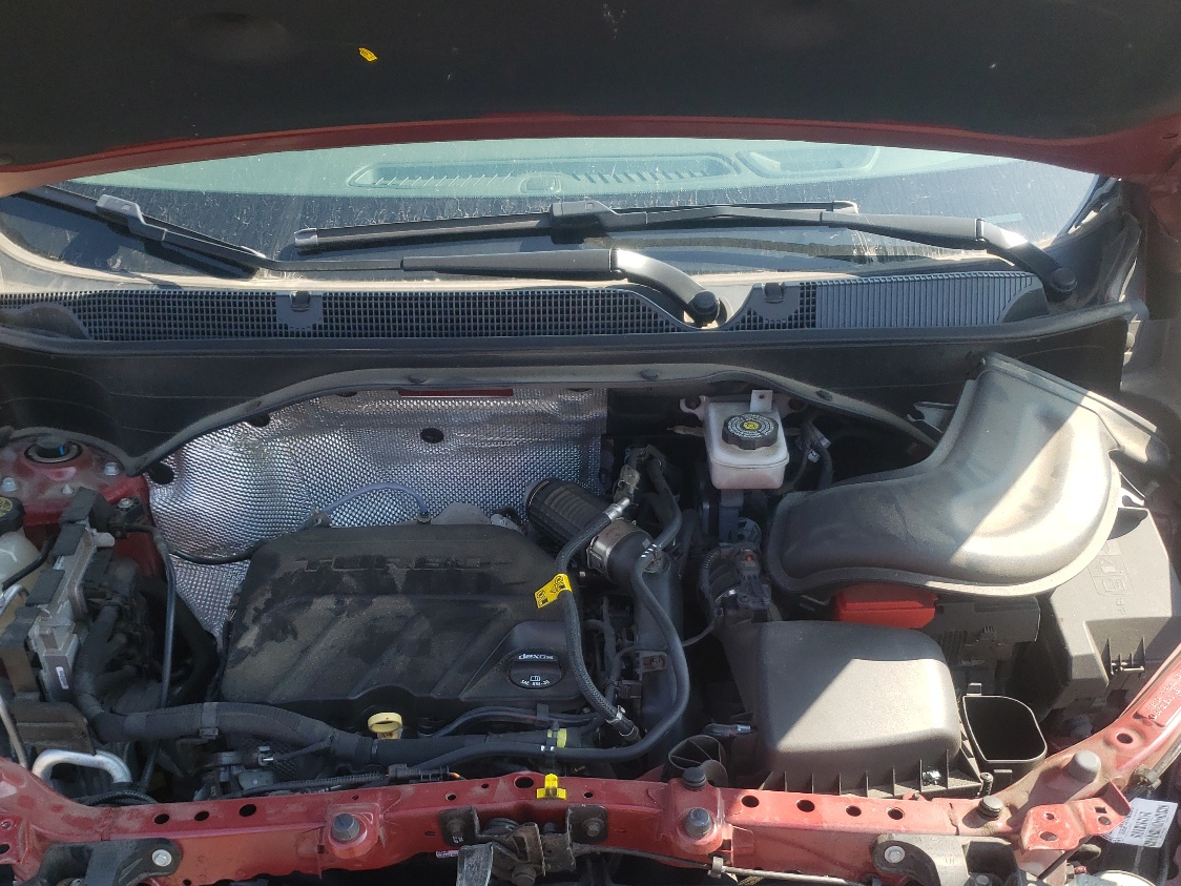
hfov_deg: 50.1
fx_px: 1262
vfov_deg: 38.0
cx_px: 541
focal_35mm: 37
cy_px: 620
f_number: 1.5
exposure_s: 1/556
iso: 50
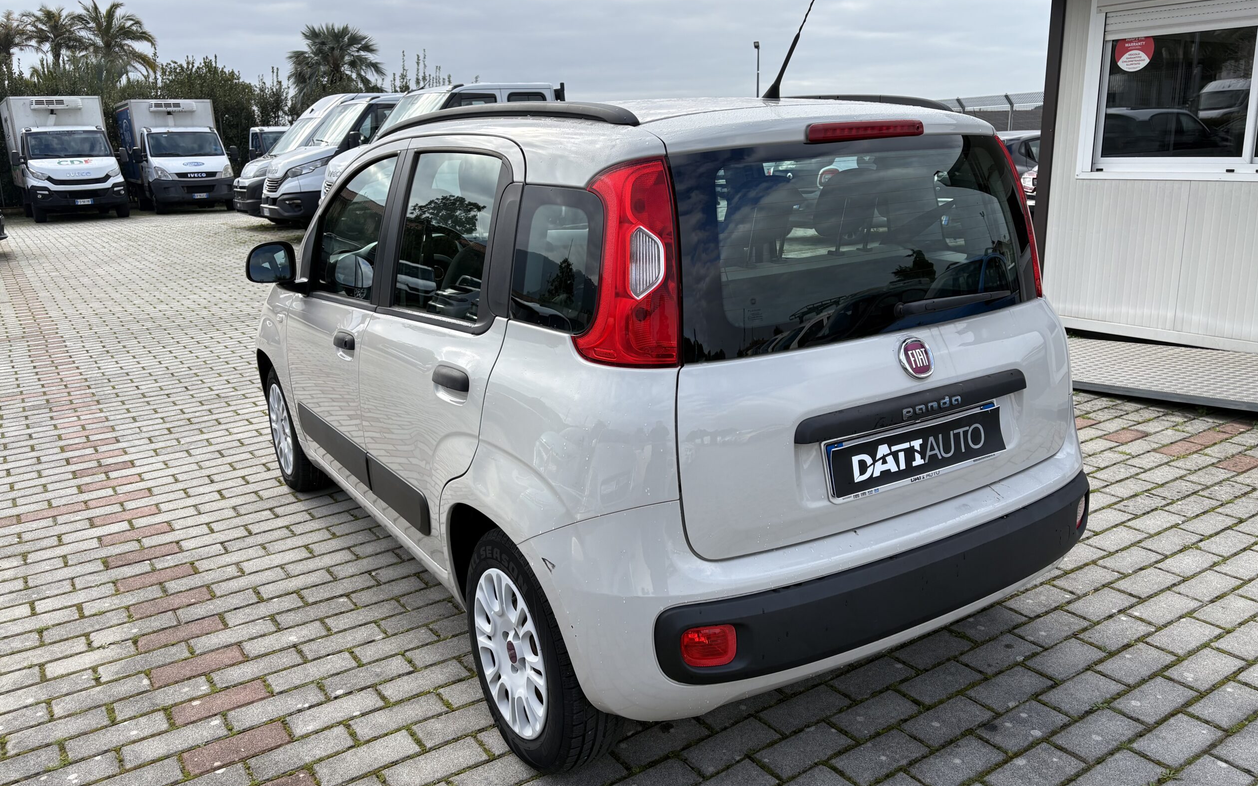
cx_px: 631
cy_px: 392
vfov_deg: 44.5
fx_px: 960
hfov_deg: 66.5
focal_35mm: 28
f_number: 1.6
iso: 50
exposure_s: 1/1484
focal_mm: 5.96
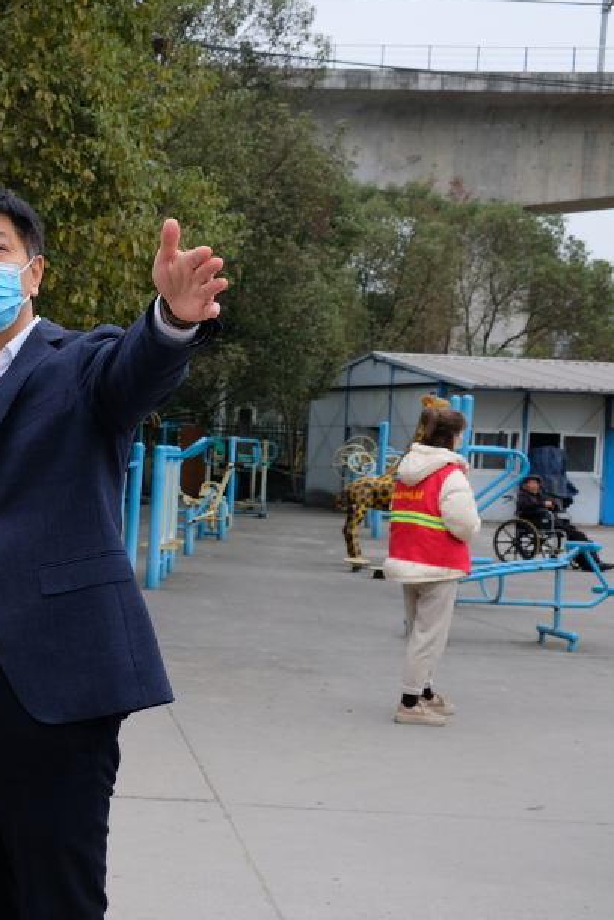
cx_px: -134
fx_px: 1508
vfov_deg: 33.9
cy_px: 482
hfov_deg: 21.3
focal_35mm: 59
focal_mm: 24.3
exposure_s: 1/140
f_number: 7.1
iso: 400
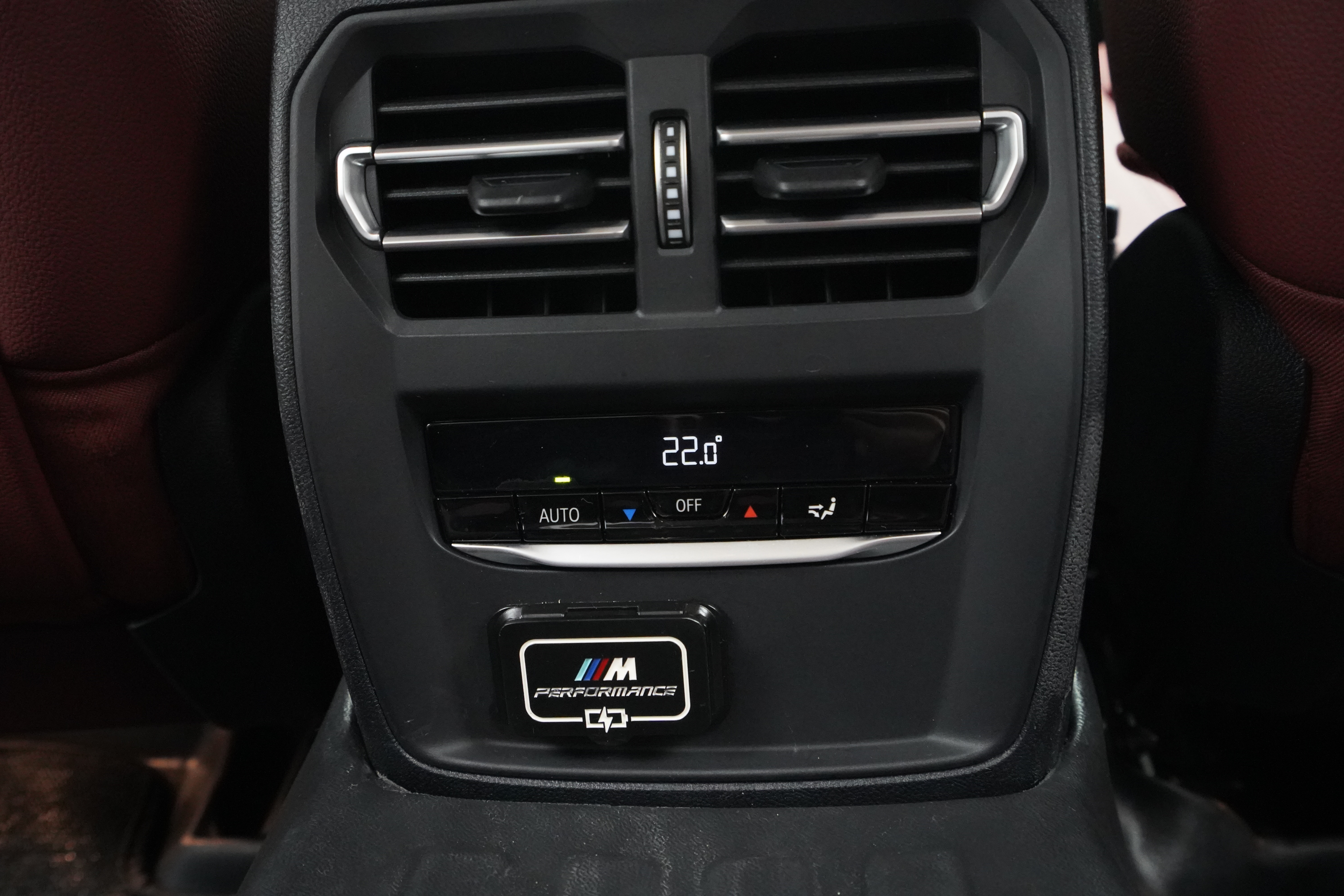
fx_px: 1307
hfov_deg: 54.4
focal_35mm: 35
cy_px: 448
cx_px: 672
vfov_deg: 37.9
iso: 12800
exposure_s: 1/200
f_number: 7.1
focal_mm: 35
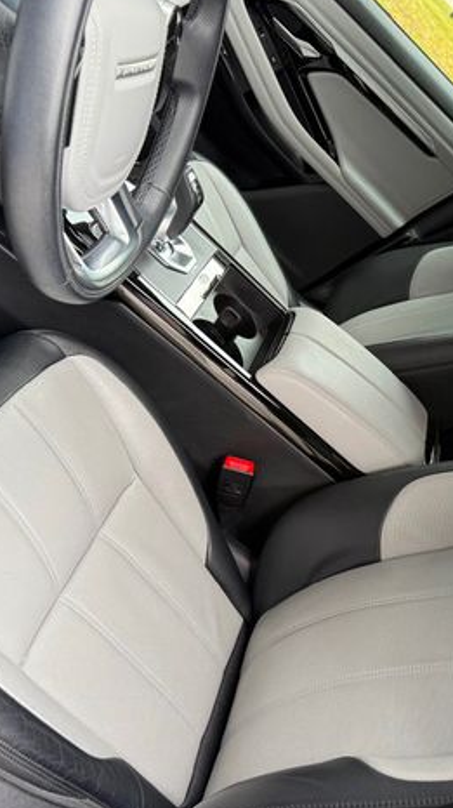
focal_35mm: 36
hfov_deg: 32.1
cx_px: 351
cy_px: 401
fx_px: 770
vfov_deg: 55.3
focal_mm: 6.76
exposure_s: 1/121
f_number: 1.78
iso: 125
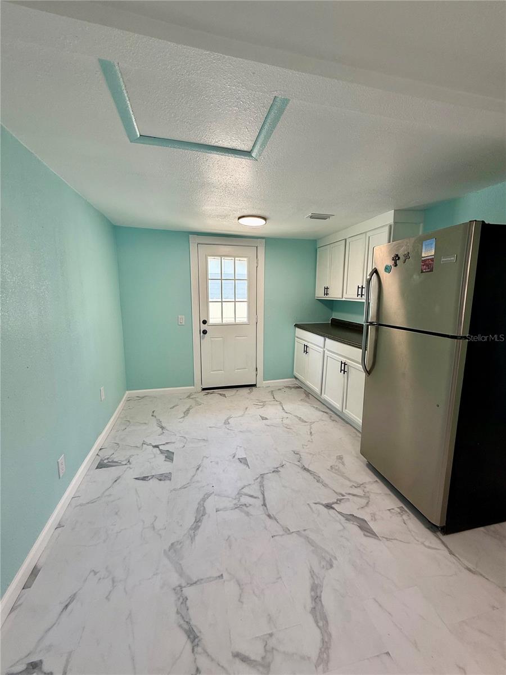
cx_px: 253
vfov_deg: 102.1
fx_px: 273
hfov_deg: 85.7
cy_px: 338
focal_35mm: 14
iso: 64
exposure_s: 1/99
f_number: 2.2
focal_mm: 2.22
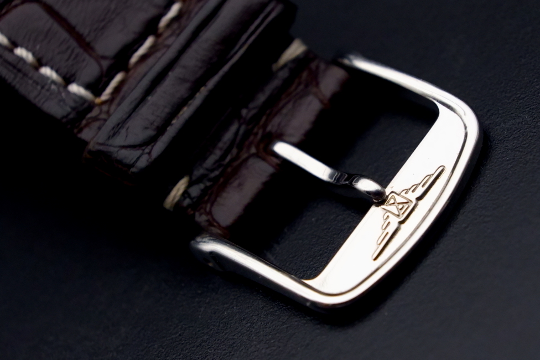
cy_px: 185
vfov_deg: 14.2
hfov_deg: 21.2
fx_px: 1439
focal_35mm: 96
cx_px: 325
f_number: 8
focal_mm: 46.3
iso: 6400
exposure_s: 1/4000
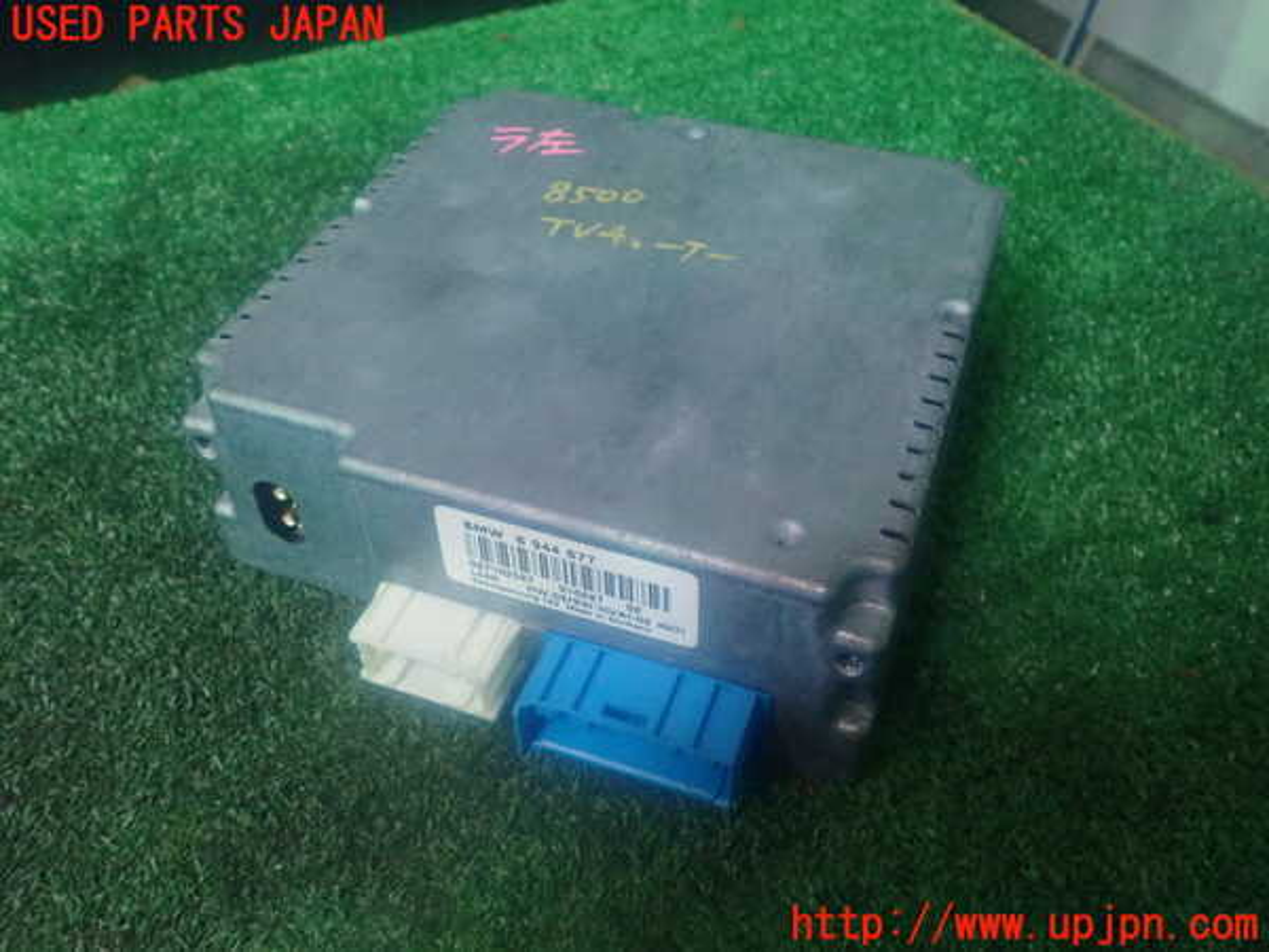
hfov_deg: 60.0
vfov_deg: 46.8
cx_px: 634
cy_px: 476
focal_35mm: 30
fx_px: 1100
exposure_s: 1/25
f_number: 2.3
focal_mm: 5.5
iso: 800
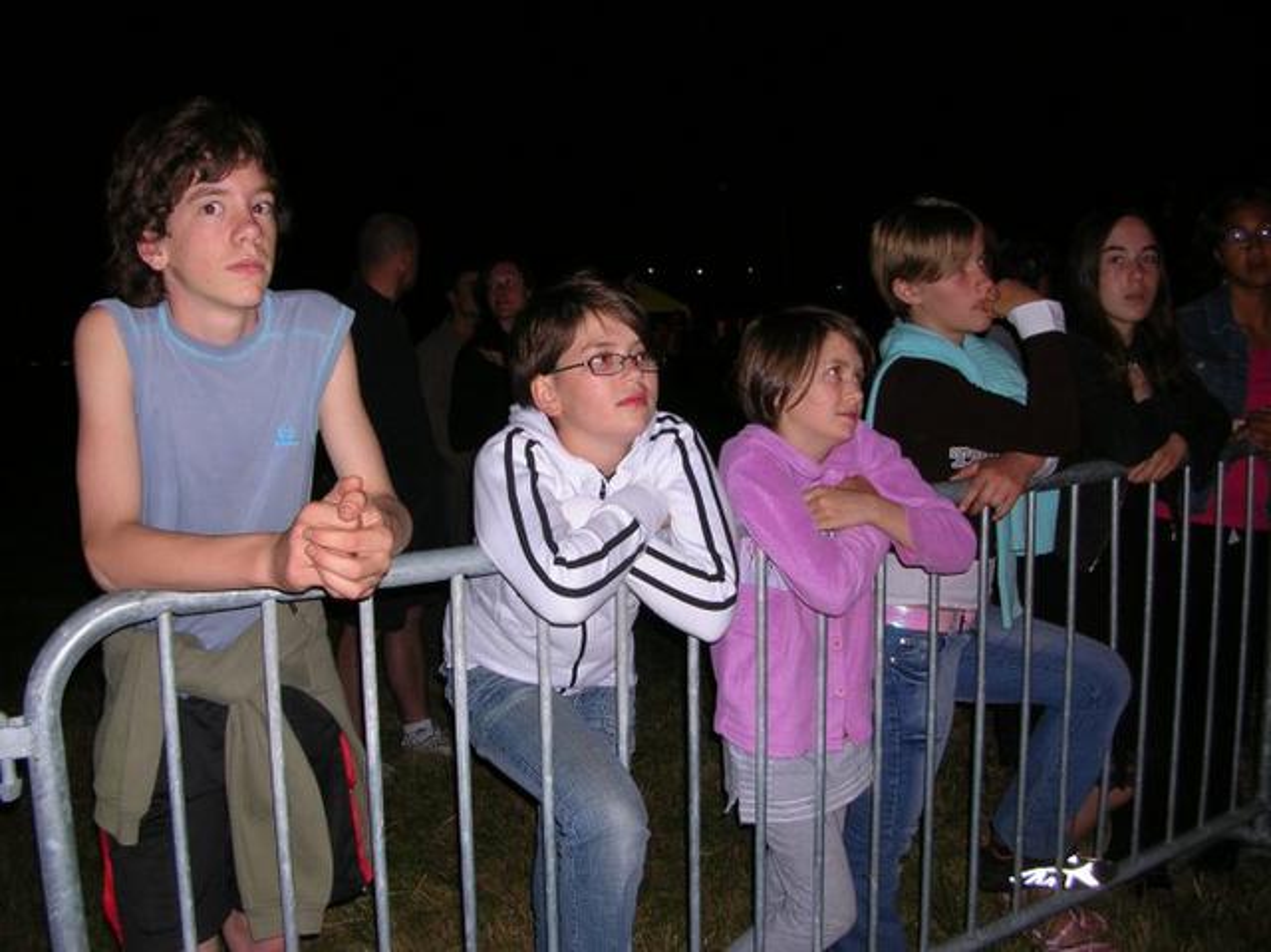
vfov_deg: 40.6
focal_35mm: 35
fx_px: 1284
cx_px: 636
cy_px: 476
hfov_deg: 52.7
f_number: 2.8
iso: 66
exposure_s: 1/60.1
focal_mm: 5.8
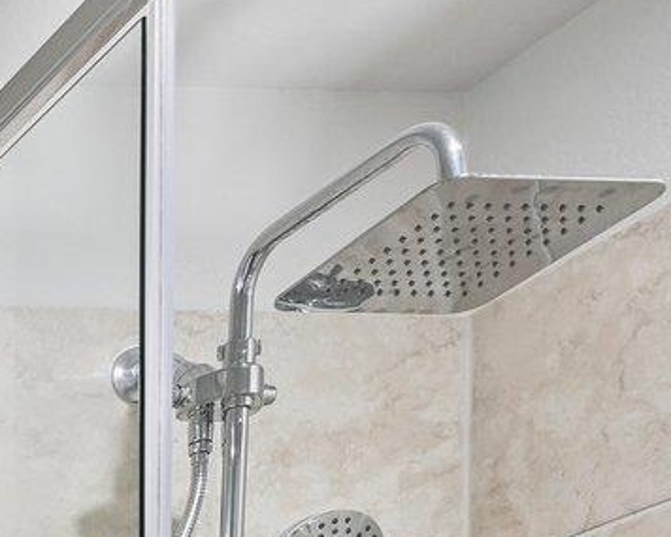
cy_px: 1094
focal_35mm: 84
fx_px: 1663
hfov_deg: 14.8
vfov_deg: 14.8
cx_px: -914
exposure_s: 1/15
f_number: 6.7
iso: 280
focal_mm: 15.5
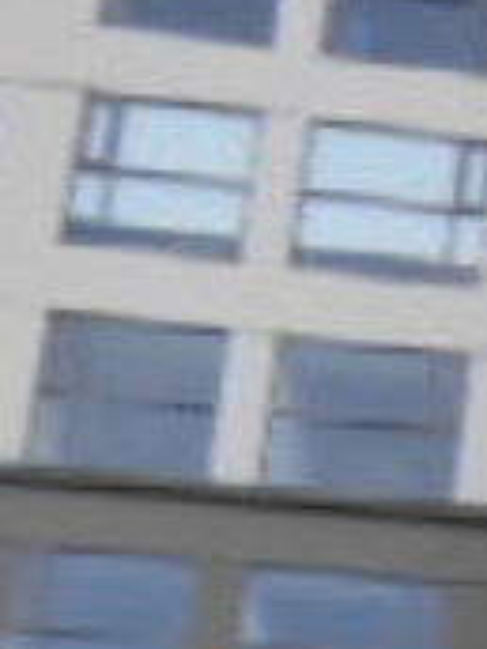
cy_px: 1158
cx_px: 1982
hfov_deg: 6.9
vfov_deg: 11.4
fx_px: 3020
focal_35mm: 161
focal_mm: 4.7
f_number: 3.4
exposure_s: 1/60
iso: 80
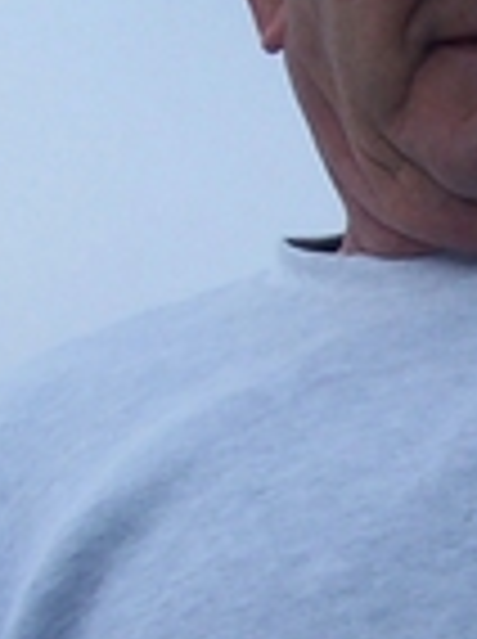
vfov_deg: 14.1
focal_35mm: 139
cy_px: 556
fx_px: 2562
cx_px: 774
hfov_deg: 10.2
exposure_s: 1/350
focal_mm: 5.6
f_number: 2.8
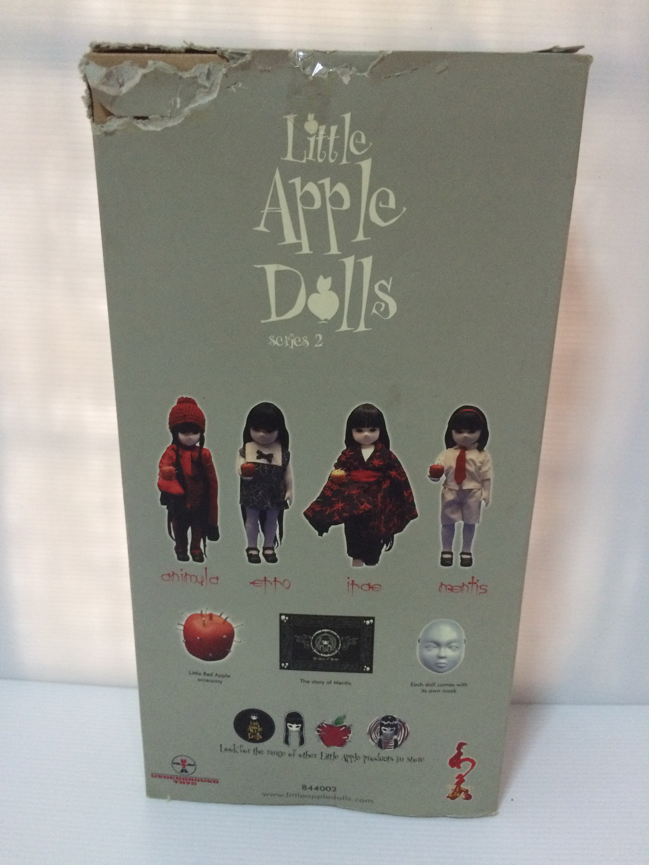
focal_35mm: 29
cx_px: 324
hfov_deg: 48.2
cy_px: 432
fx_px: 725
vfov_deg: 61.7
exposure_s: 1/20
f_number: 2.2
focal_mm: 4.15
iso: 320
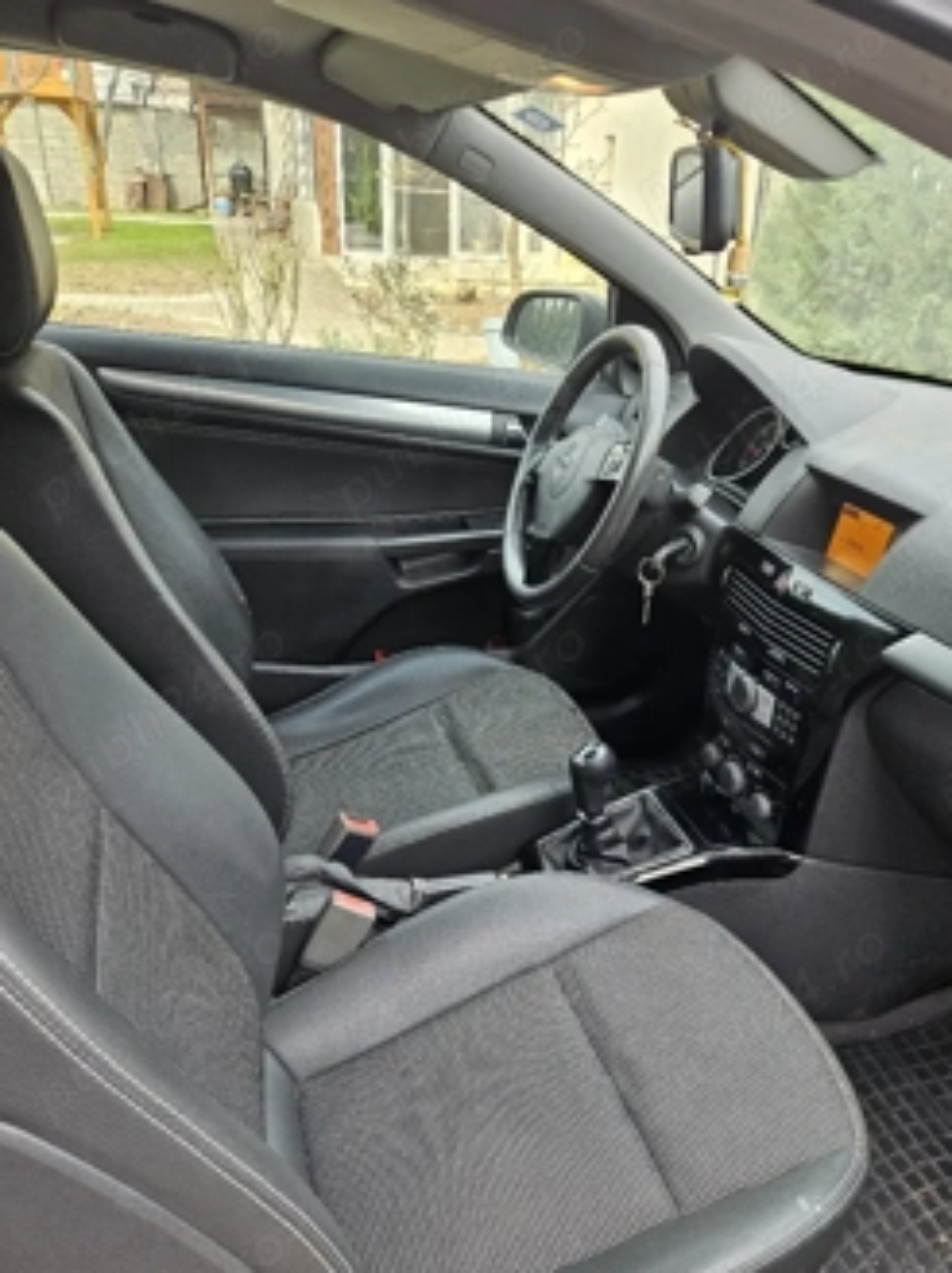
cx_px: 538
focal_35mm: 28
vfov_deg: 62.9
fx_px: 1029
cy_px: 766
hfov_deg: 49.5
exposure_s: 1/100
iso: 50
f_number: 1.8
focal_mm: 5.4
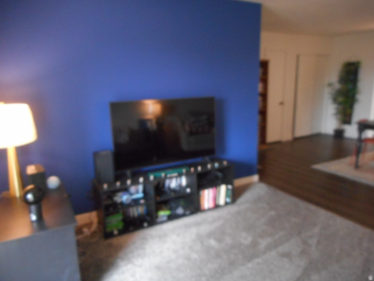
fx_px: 270
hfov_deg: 69.4
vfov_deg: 54.9
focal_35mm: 25
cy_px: 140
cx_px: 187
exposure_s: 1/15
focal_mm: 4.5
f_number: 3.7
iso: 640
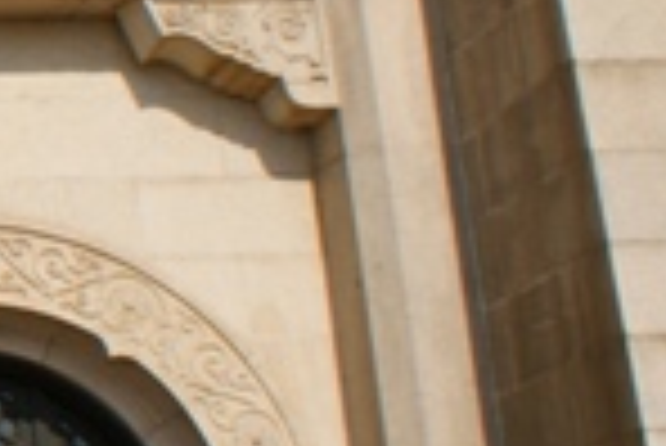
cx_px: -970
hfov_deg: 10.9
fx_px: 2926
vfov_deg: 8.7
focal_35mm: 158
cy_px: 54
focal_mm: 20
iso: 100
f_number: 10
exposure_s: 1/250
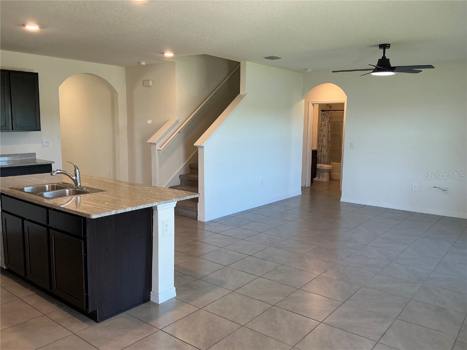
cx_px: 234
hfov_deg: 63.4
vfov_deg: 49.7
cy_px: 175
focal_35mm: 28
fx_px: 378
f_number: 1.8
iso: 50
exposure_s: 1/60
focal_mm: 3
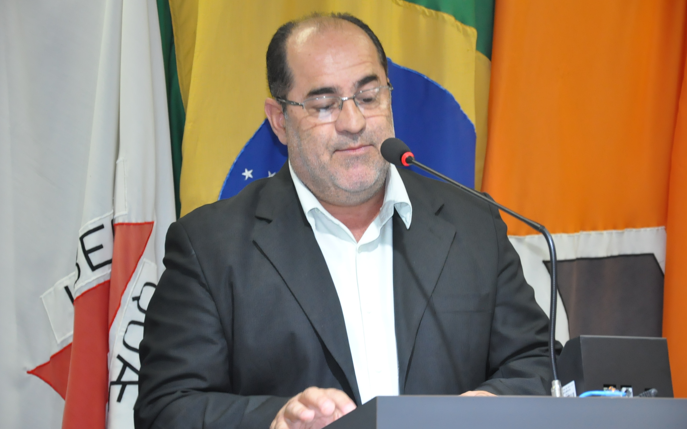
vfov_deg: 11.3
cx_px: 343
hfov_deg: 18.0
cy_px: 204
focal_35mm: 116
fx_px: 2163
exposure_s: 1/80
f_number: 5.3
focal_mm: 75
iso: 2000
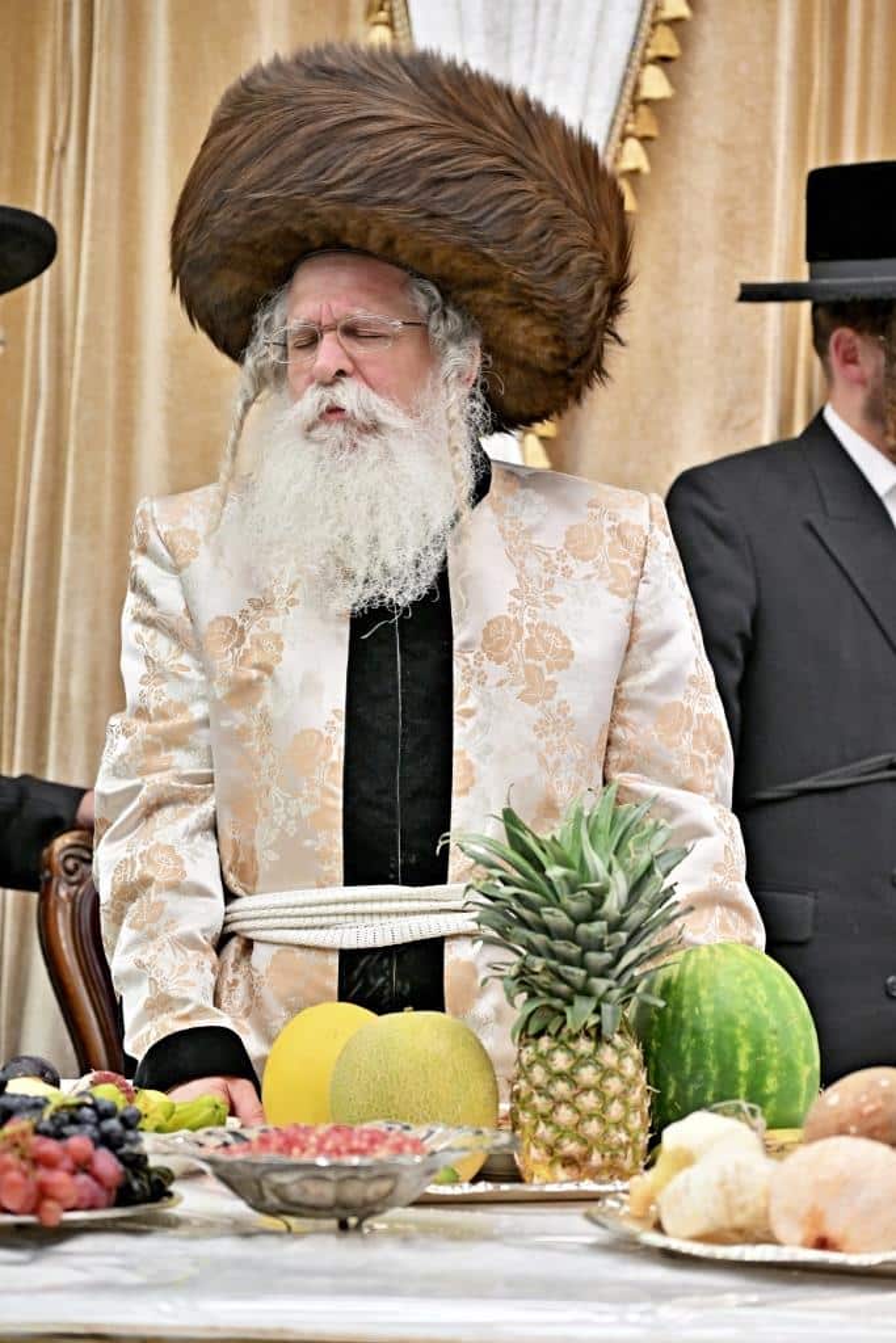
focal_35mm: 83
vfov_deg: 24.5
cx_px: 448
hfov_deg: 16.5
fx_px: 3097
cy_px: 672
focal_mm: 83
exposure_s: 1/200
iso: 1000
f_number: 4
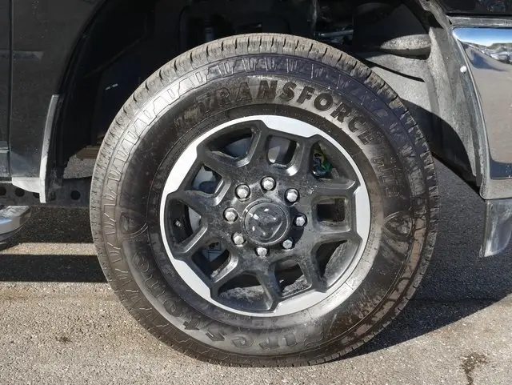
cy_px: 192
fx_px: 681
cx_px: 256
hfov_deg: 41.2
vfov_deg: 31.6
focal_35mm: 46
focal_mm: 23
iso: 200
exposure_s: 1/60
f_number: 10
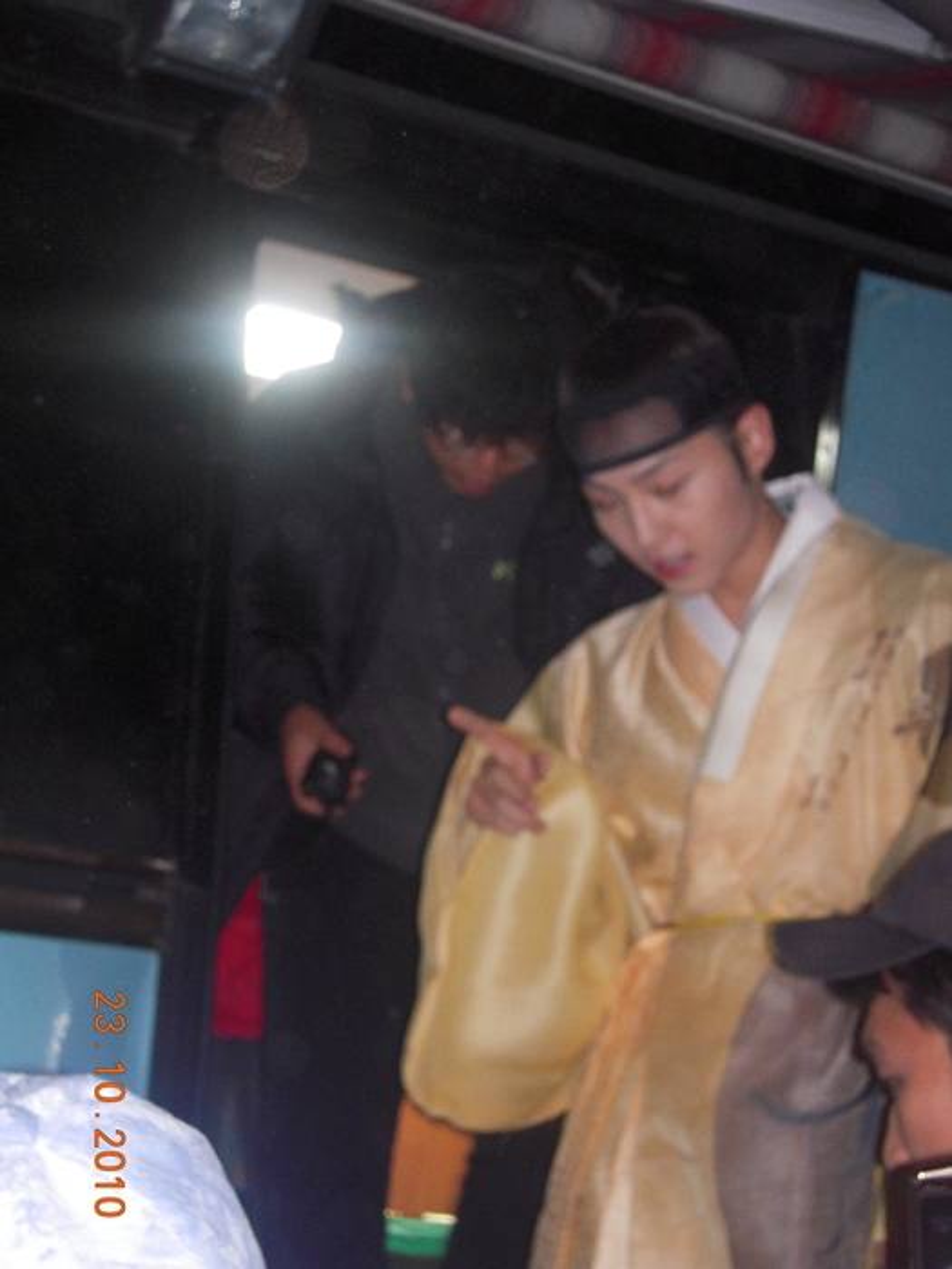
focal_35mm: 69
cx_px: 476
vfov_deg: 28.2
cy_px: 634
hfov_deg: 21.3
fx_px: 2530
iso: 400
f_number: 4.2
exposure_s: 1/50
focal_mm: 12.3
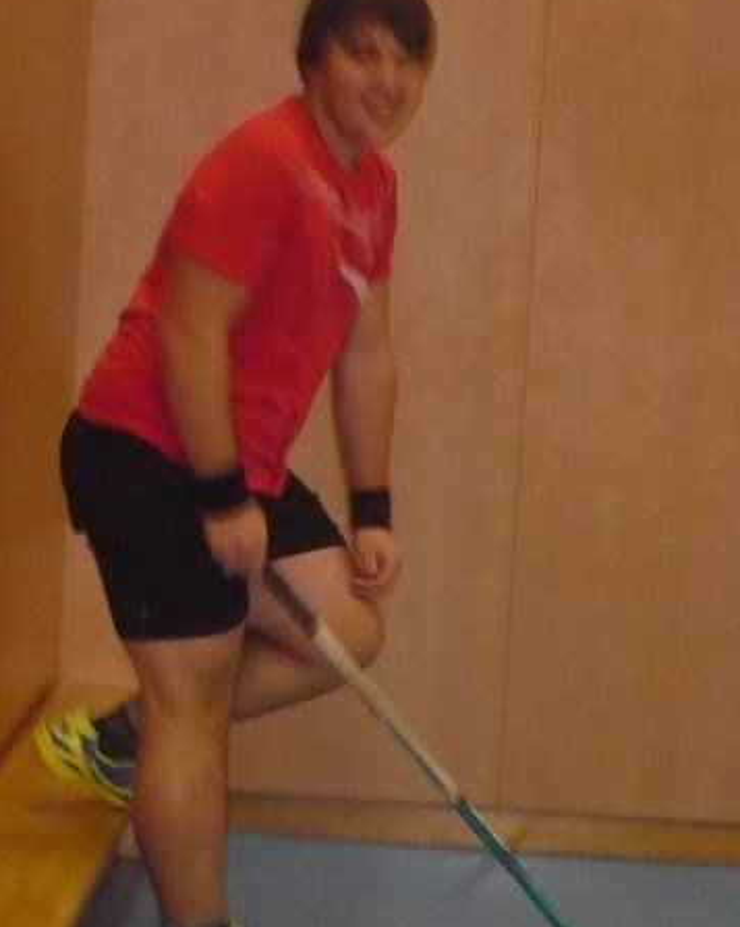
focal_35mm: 151
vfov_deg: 12.8
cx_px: 369
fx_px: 4138
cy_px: 469
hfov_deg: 10.2
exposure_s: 1/30
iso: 640
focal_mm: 17.4
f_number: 5
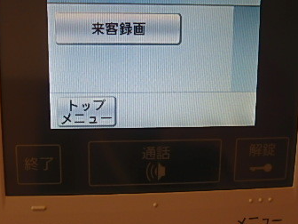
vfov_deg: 36.0
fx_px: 344
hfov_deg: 46.8
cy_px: 107
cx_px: 143
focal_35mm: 40
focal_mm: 3.7
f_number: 3.5
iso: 125
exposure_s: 1/80
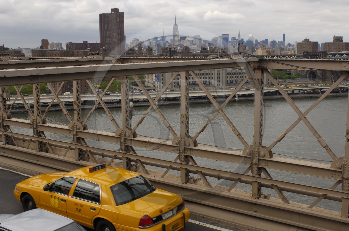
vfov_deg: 31.8
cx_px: 174
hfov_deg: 46.5
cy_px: 116
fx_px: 407
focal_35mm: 42
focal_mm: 28
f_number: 9
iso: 100
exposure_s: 1/125
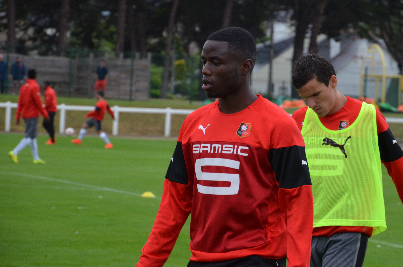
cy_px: 100
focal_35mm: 216
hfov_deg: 9.6
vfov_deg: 6.3
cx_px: 270
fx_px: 2409
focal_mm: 105
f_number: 5.6
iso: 1100
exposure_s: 1/500
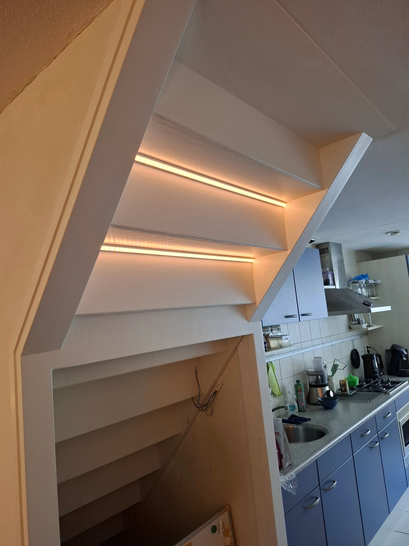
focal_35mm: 23
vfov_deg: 73.9
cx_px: 204
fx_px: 362
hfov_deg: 58.9
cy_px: 273
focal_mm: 5.54
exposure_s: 1/50
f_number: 1.8
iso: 320
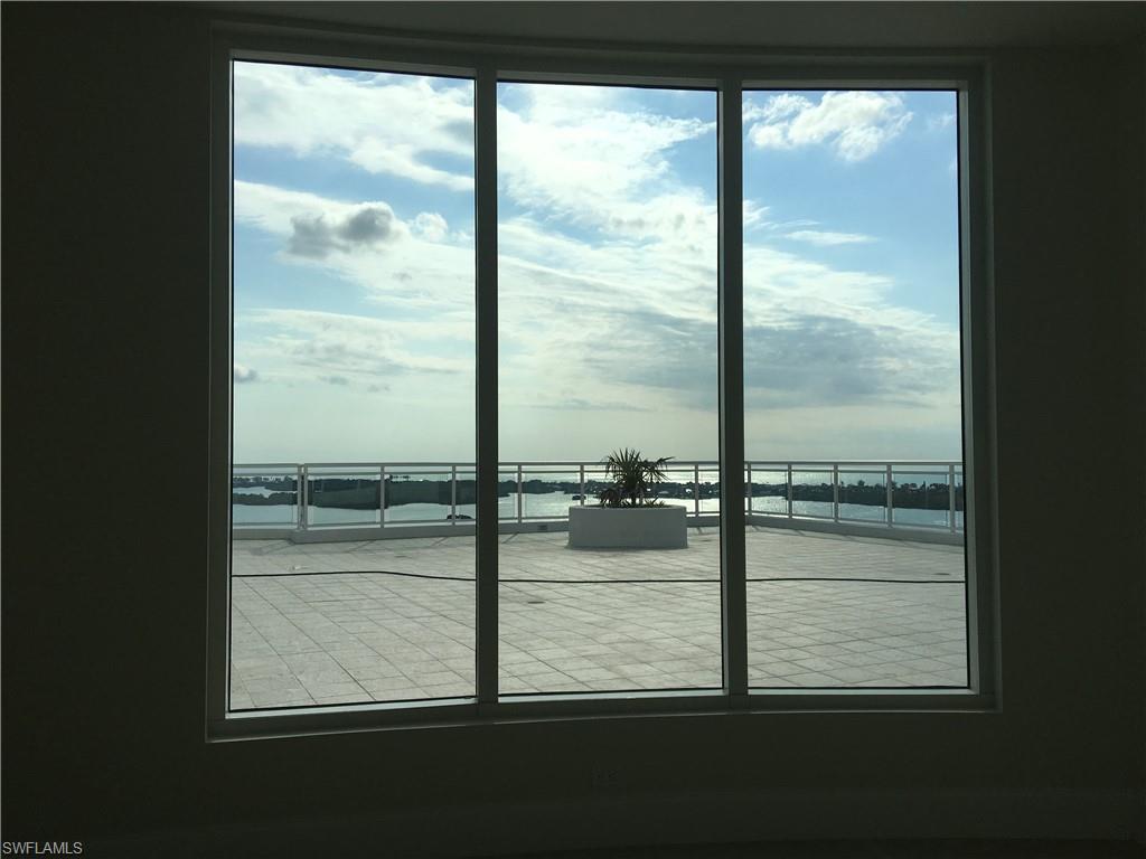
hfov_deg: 61.7
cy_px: 430
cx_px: 573
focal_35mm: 29
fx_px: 960
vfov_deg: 48.2
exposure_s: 1/3344
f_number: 2.2
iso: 25
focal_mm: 4.15
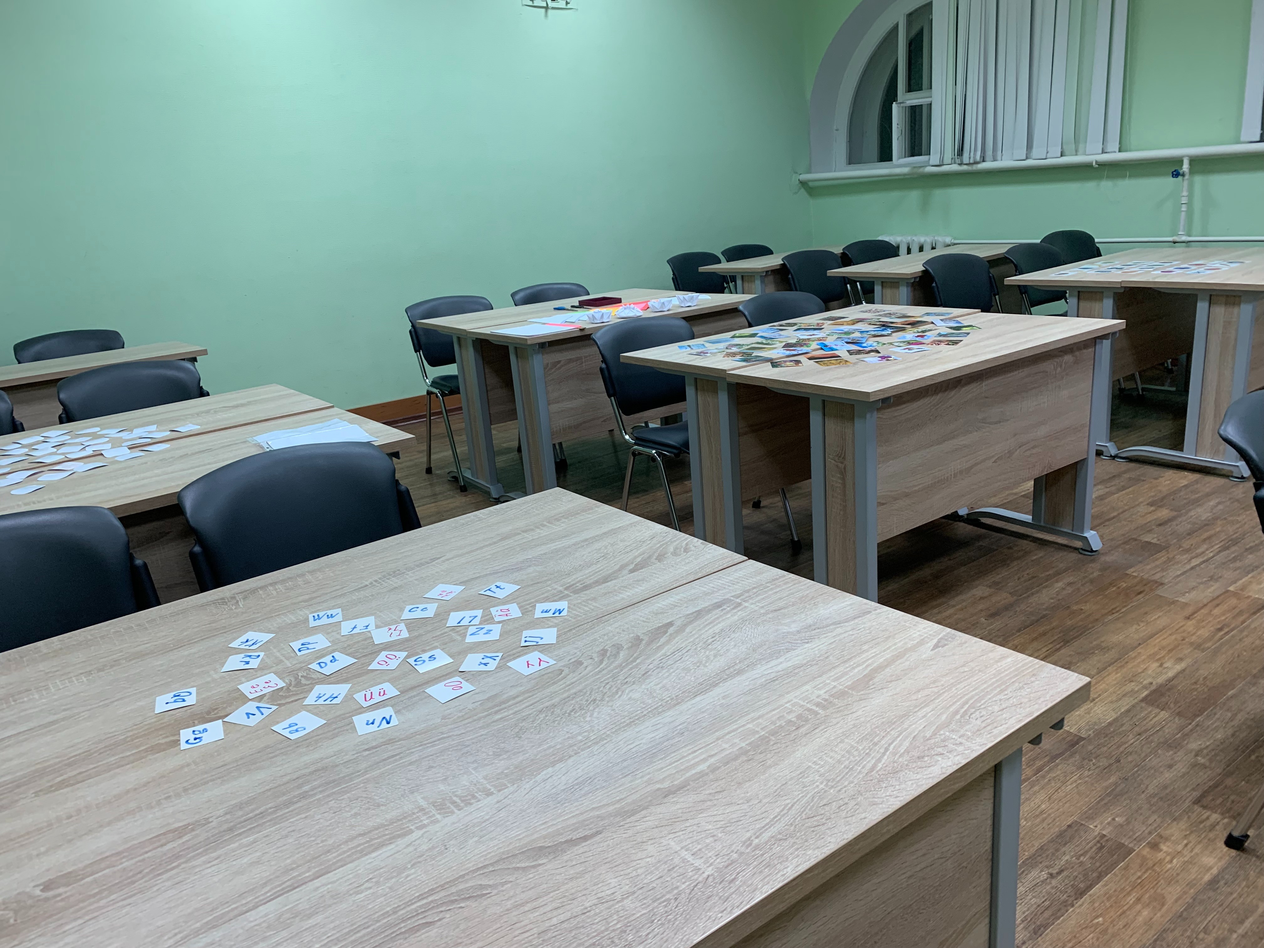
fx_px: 949
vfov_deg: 53.1
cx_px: 632
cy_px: 474
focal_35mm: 26
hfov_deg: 67.3
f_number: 1.8
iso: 80
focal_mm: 4.25
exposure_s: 1/50
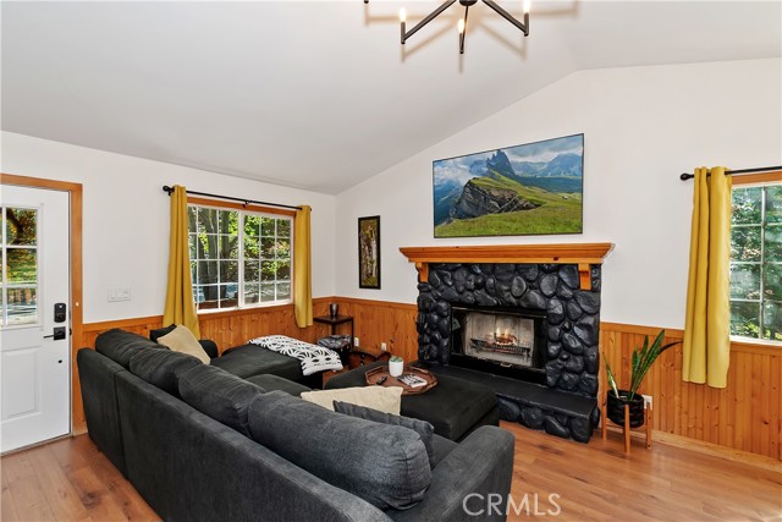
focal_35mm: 15
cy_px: 261
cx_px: 391
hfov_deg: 100.4
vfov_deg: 77.4
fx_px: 326
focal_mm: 10
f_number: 8
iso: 400
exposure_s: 1/30
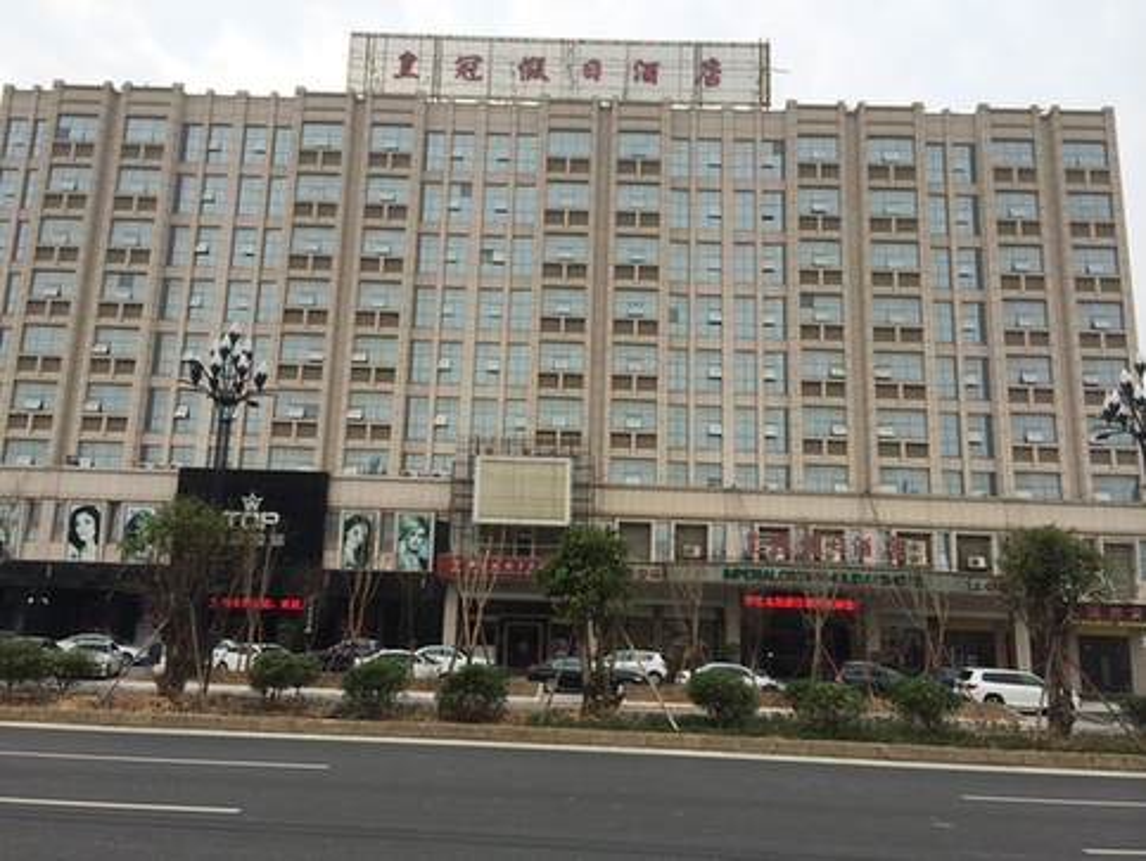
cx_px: 573
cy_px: 430
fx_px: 994
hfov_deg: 59.9
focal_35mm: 30
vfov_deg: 46.9
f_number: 2.2
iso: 32
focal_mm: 4.12
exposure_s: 1/1325
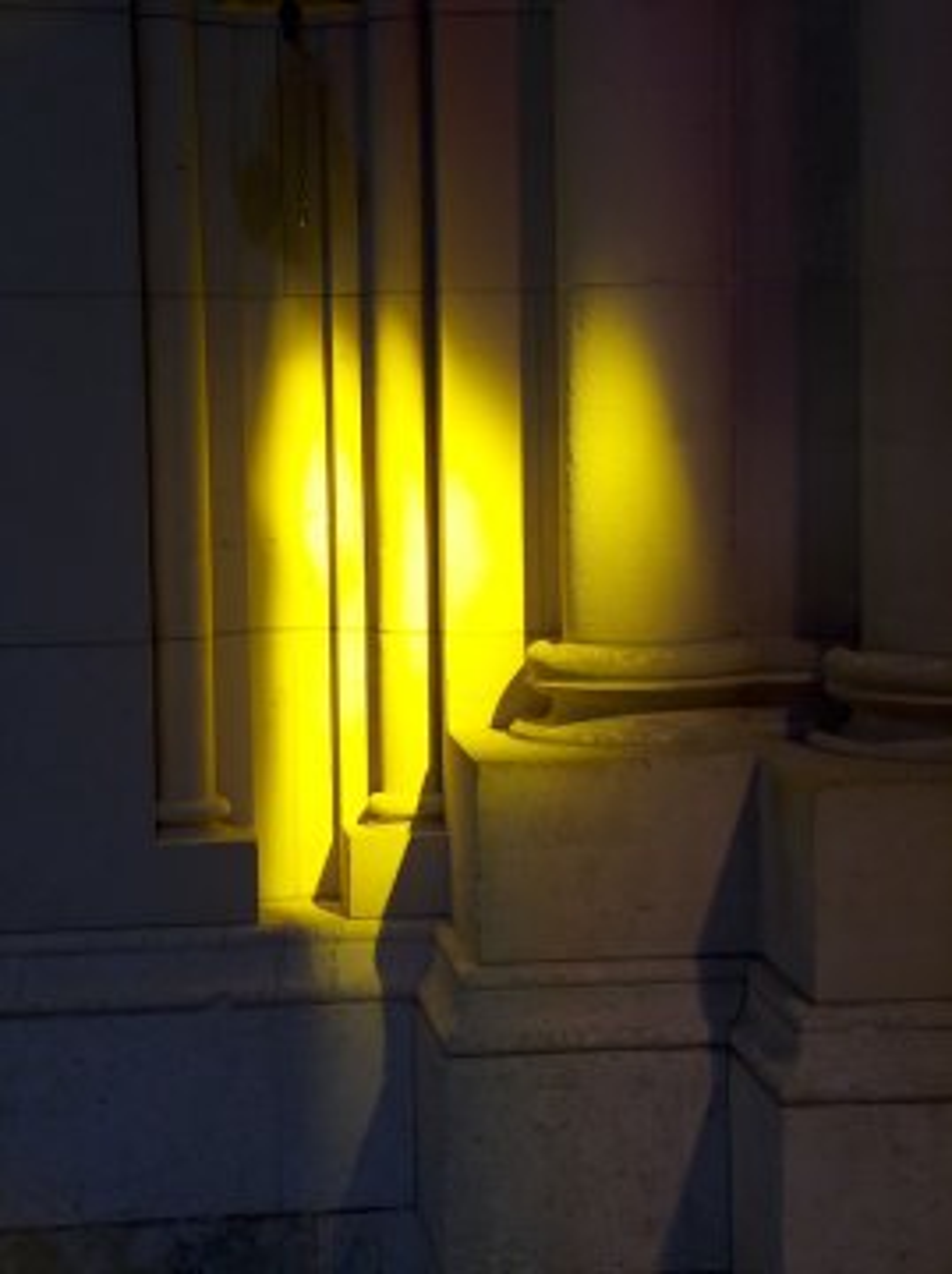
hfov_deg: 17.5
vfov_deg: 23.3
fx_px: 3088
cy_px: 637
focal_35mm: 84
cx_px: 476
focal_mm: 17.25
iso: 200
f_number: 2.9
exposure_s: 1/41.2
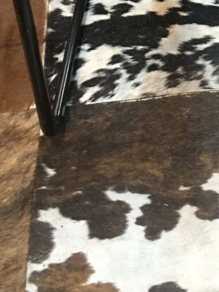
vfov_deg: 23.0
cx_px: 216
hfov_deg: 18.4
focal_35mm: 78
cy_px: -56
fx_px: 658
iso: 125
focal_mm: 4.15
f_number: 2.2
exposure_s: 1/8
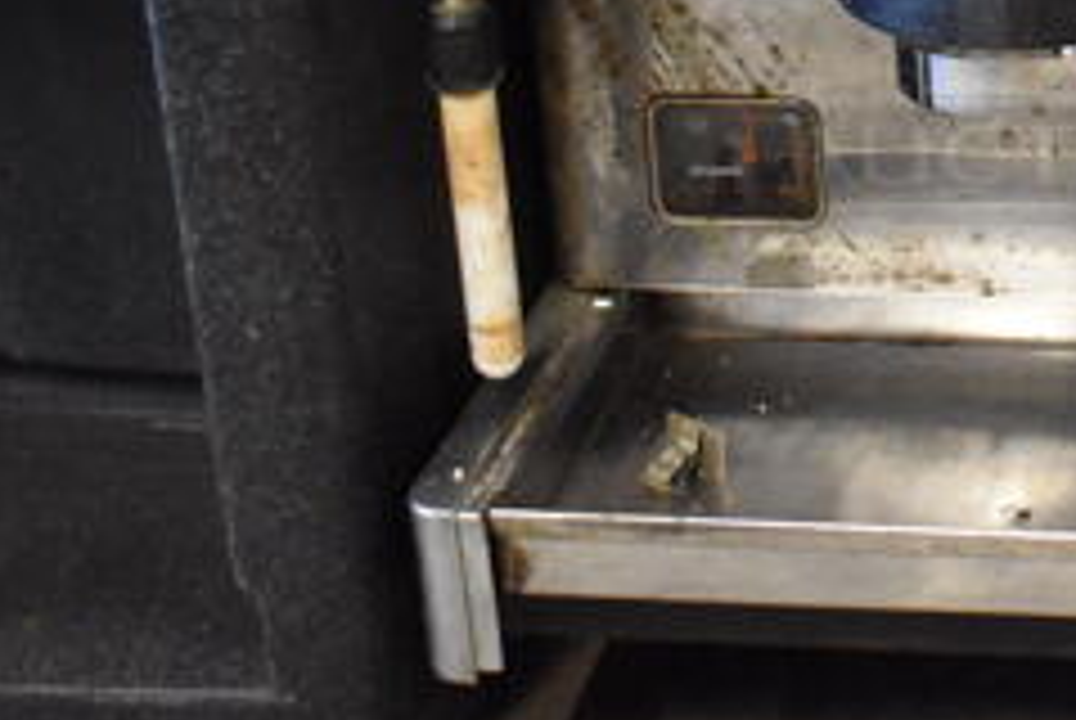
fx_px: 2753
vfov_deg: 14.6
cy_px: -36
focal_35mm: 92
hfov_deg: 20.8
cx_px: 1252
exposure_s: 1/125
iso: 7200
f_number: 4
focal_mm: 24
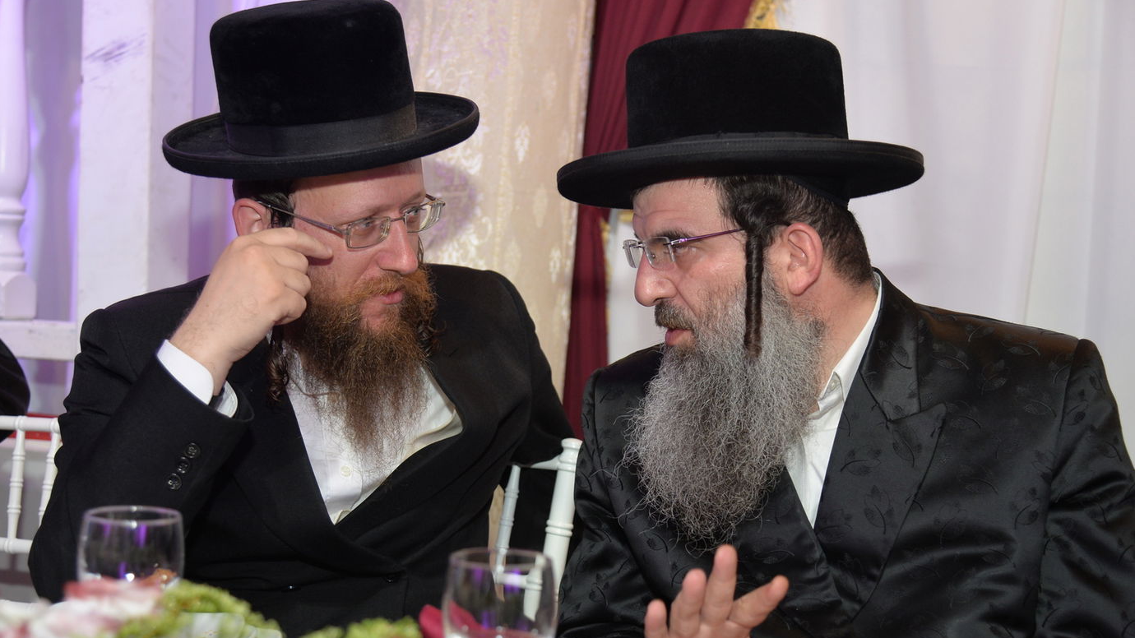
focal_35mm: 51
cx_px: 561
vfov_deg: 23.5
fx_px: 1535
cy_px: 323
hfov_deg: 40.6
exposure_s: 1/125
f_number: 4
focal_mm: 48
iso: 1000
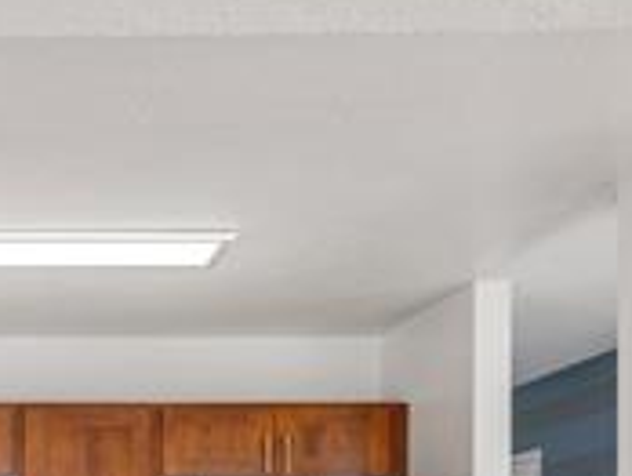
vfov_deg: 20.7
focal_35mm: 66
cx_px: -82
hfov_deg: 26.7
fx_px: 1207
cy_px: 589
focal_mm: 9
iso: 250
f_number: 4
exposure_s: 1/200
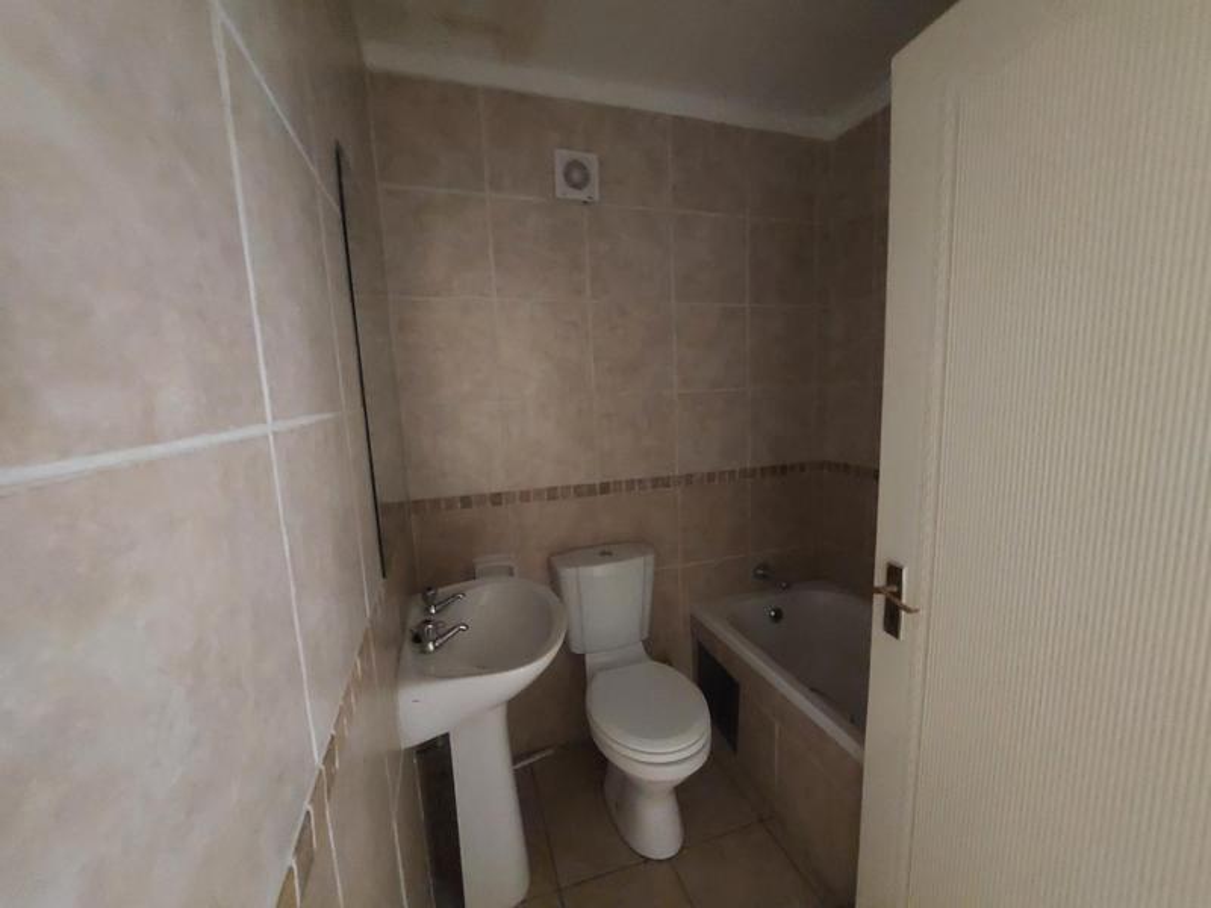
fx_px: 455
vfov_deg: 89.9
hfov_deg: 106.2
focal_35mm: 13
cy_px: 454
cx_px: 606
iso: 1600
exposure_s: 1/10
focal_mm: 1.74
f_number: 2.2
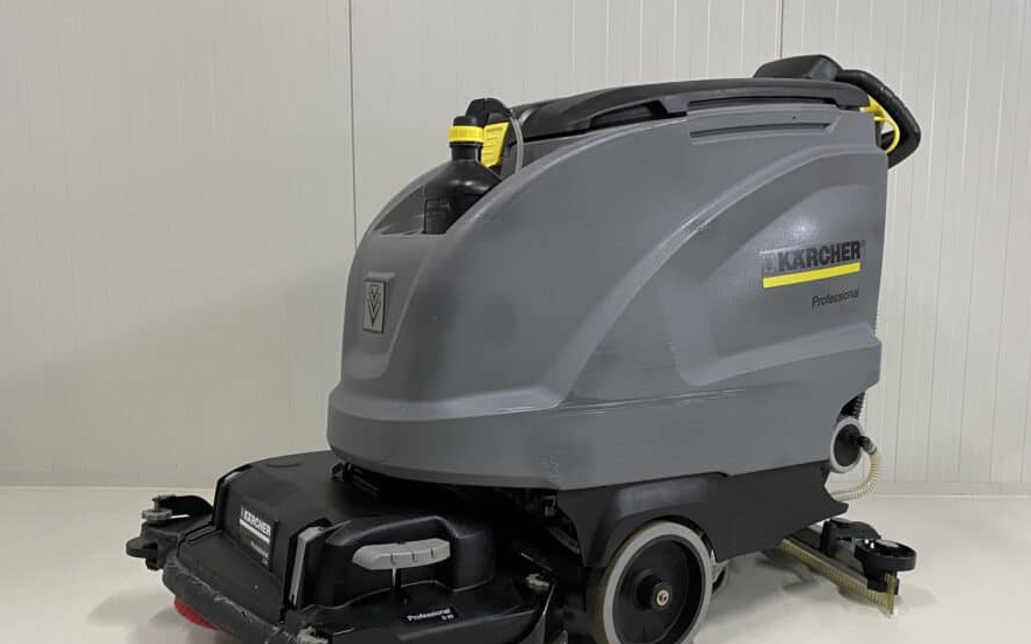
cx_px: 568
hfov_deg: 59.5
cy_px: 371
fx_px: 899
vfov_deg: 39.3
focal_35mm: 32
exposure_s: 1/50
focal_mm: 4.25
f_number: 1.8
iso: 250
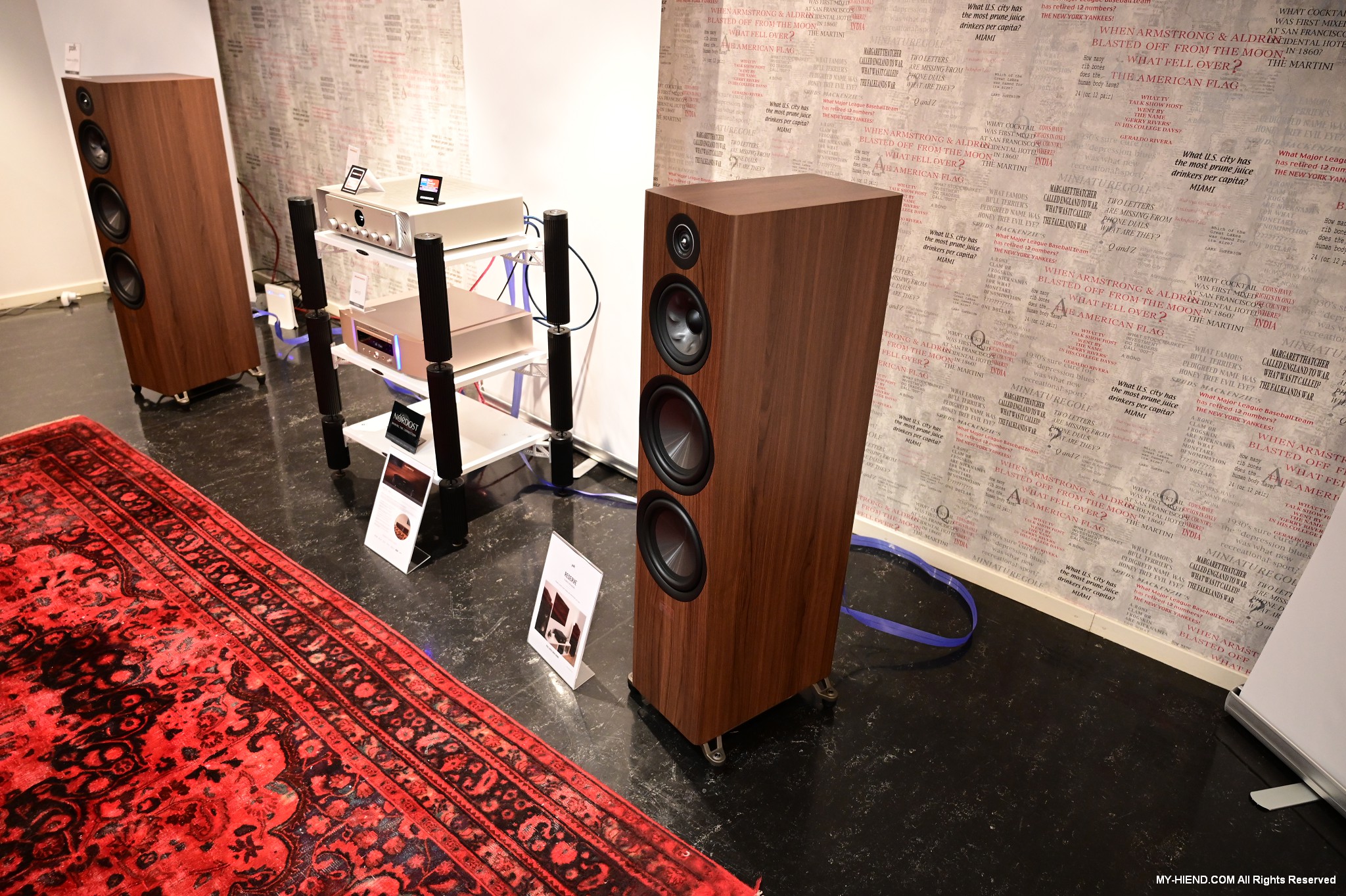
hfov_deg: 73.8
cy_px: 448
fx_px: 897
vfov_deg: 53.1
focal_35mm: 24
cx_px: 673
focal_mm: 24
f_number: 4
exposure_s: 1/25
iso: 3600
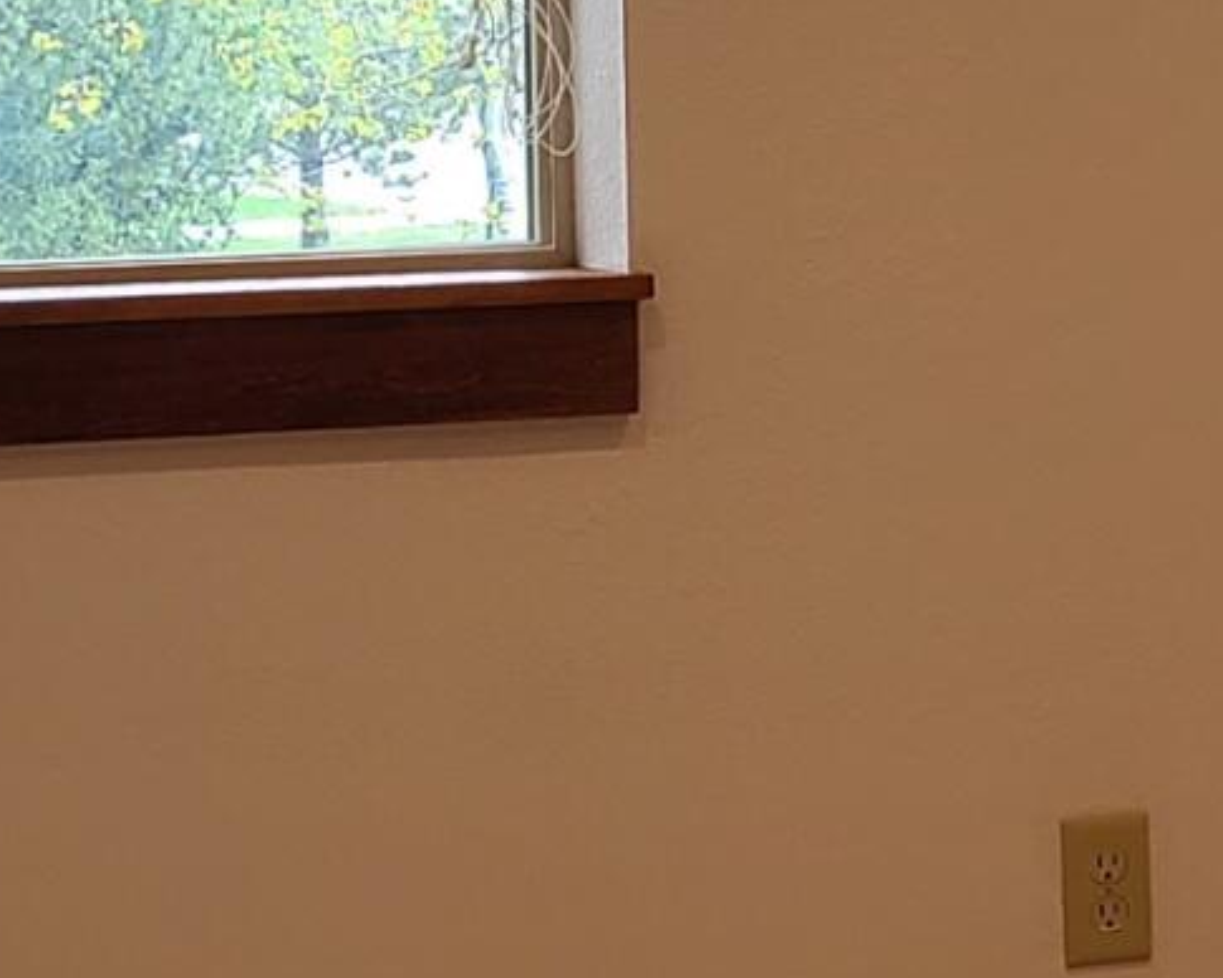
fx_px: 5683
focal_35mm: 157
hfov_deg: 12.2
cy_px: 111
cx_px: 1079
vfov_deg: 9.8
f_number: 1.8
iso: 40
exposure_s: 1/130
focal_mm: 5.4
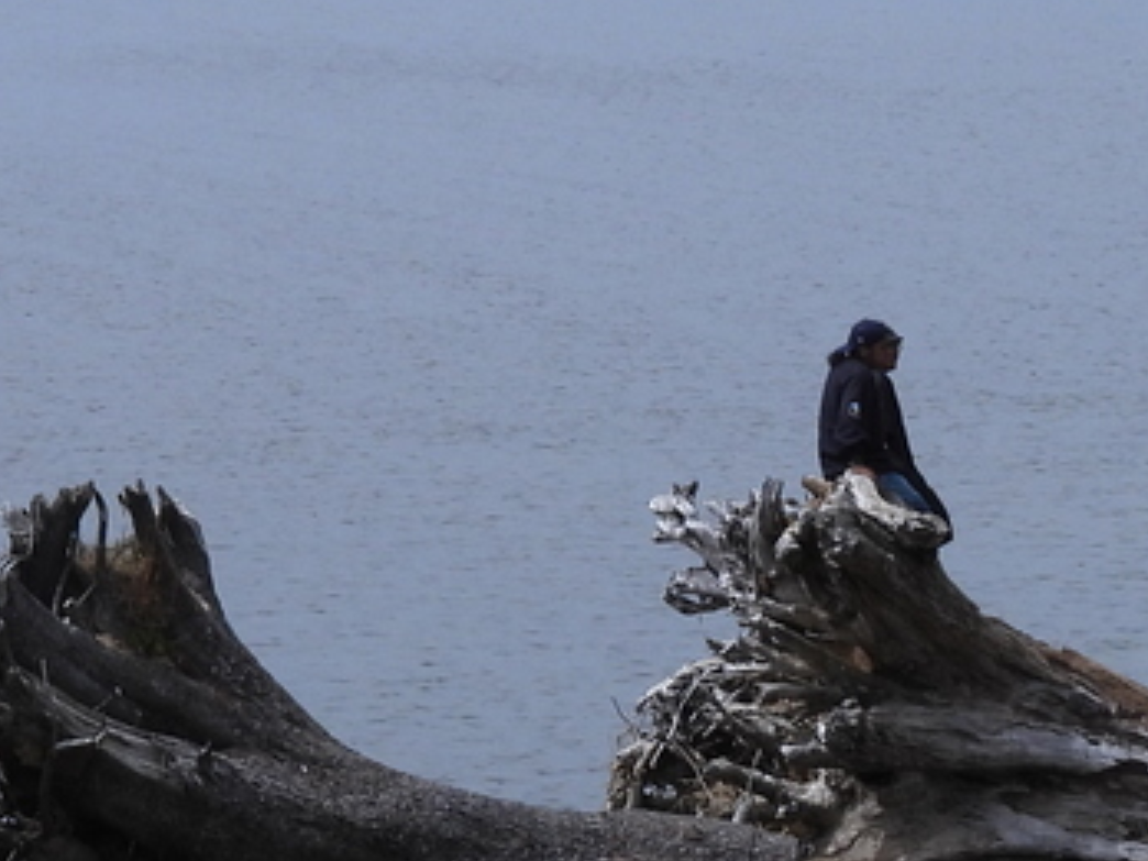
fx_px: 9750
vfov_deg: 5.1
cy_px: 135
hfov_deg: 6.7
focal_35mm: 294
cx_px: 294
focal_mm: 14.3
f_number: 3.5
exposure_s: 1/1600
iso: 100
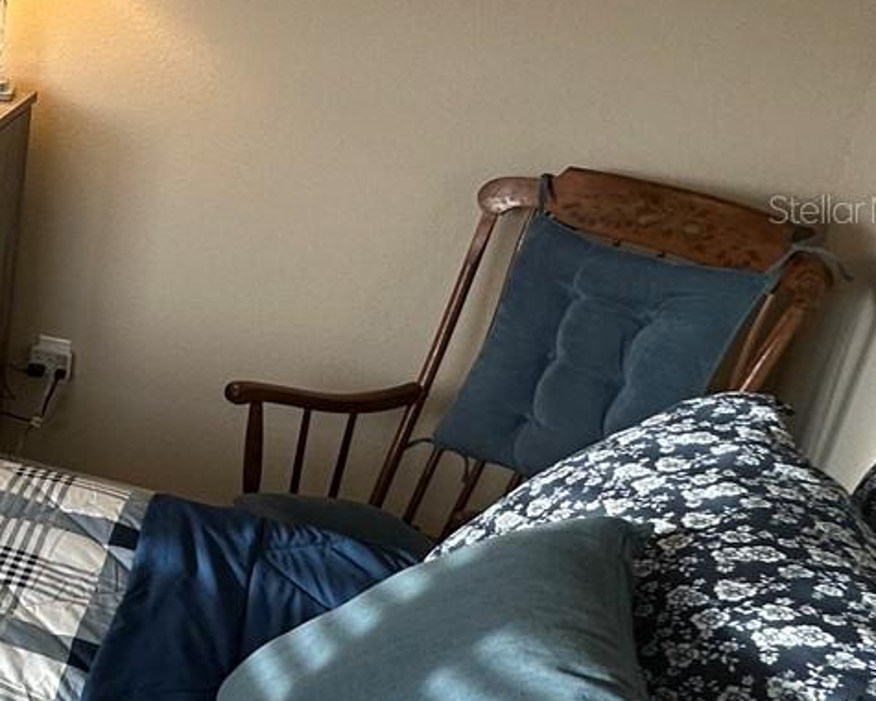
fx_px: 1193
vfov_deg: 32.3
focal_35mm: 46
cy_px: 208
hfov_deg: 25.7
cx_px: -533
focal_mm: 2.22
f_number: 2.2
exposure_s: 1/120
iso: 100
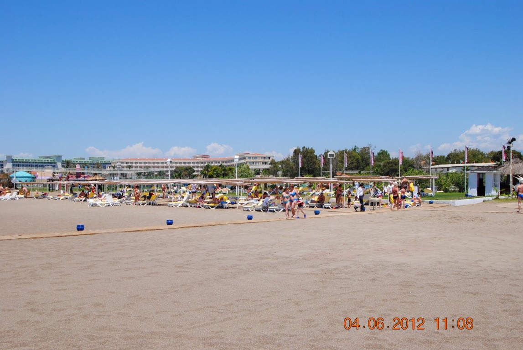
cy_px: 175
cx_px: 262
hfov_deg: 53.1
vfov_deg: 37.0
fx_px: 524
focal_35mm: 36
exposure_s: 1/250
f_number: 8
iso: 100
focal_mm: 24
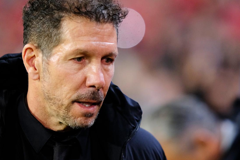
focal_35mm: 381
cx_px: 112
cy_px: 76
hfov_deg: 5.4
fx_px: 2540
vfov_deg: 3.6
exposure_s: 1/1000
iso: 2500
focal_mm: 200
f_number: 2.2
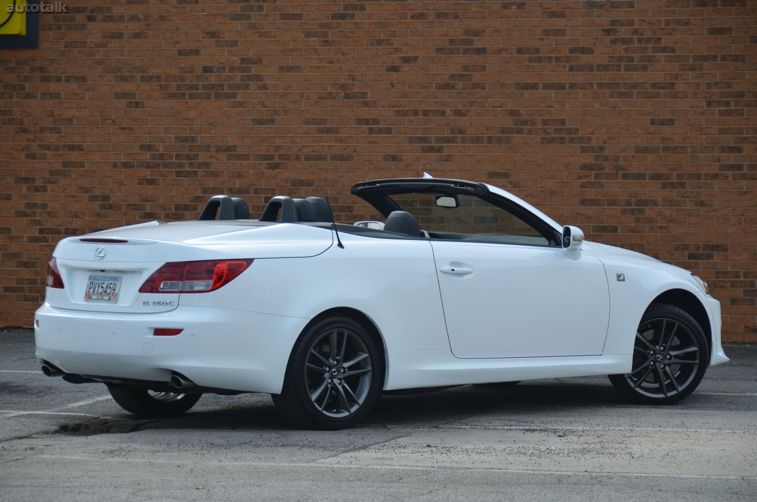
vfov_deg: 9.6
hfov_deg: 14.4
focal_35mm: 142
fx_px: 2990
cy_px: 251
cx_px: 378
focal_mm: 95
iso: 400
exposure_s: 1/1250
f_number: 5.3
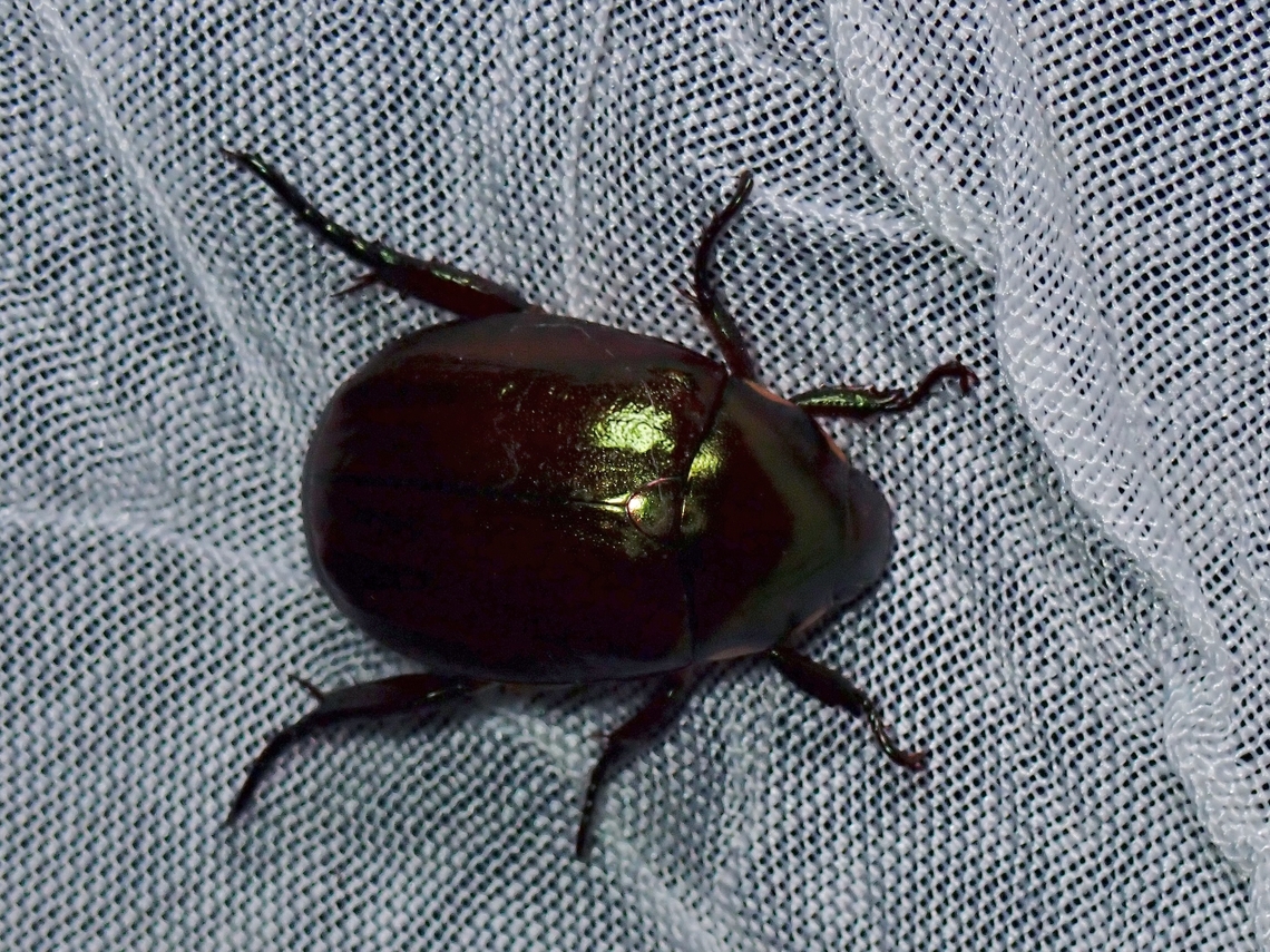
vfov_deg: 14.8
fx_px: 3669
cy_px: 476
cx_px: 635
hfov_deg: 19.6
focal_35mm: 100
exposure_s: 1/200
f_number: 6.3
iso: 200
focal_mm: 18
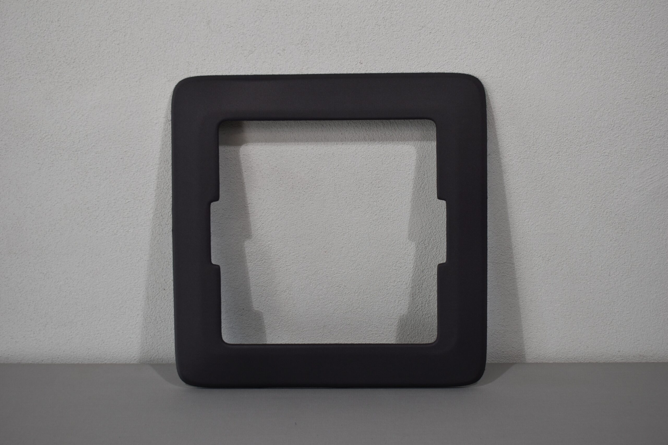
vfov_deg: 26.5
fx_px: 946
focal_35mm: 51
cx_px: 334
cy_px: 222
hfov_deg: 38.9
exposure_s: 1/125
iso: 250
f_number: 5.6
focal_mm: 34
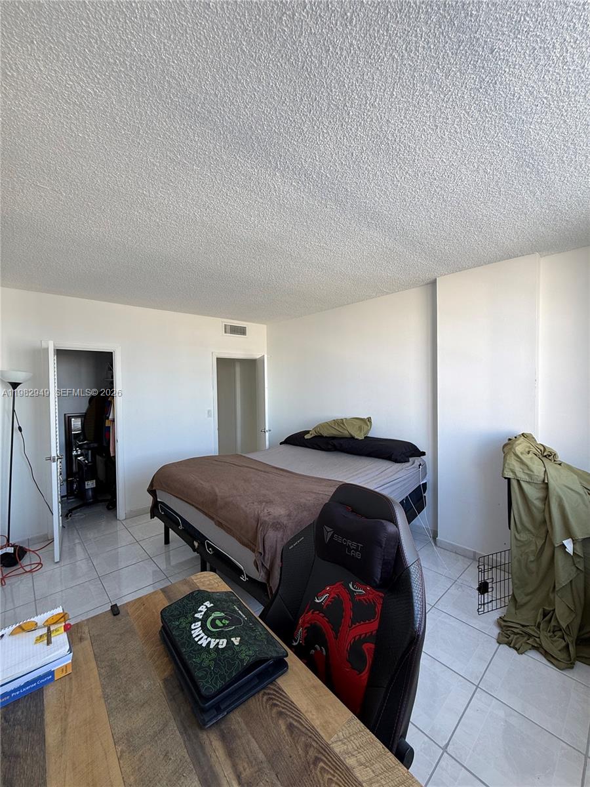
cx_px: 295
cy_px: 394
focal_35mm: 14
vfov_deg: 102.1
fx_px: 318
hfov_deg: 85.7
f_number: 2.2
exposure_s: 1/99
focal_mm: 2.22
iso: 64
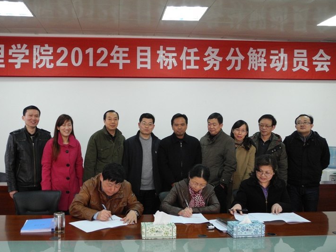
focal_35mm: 36
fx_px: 349
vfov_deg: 39.6
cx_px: 147
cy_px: 139
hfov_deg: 51.2
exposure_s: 1/30
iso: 304
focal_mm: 6.8
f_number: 2.8
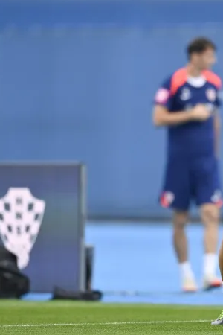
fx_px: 6271
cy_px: 154
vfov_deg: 3.1
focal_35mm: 675
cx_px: 250
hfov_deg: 2.0
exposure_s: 1/4000
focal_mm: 400
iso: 1250
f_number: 2.8
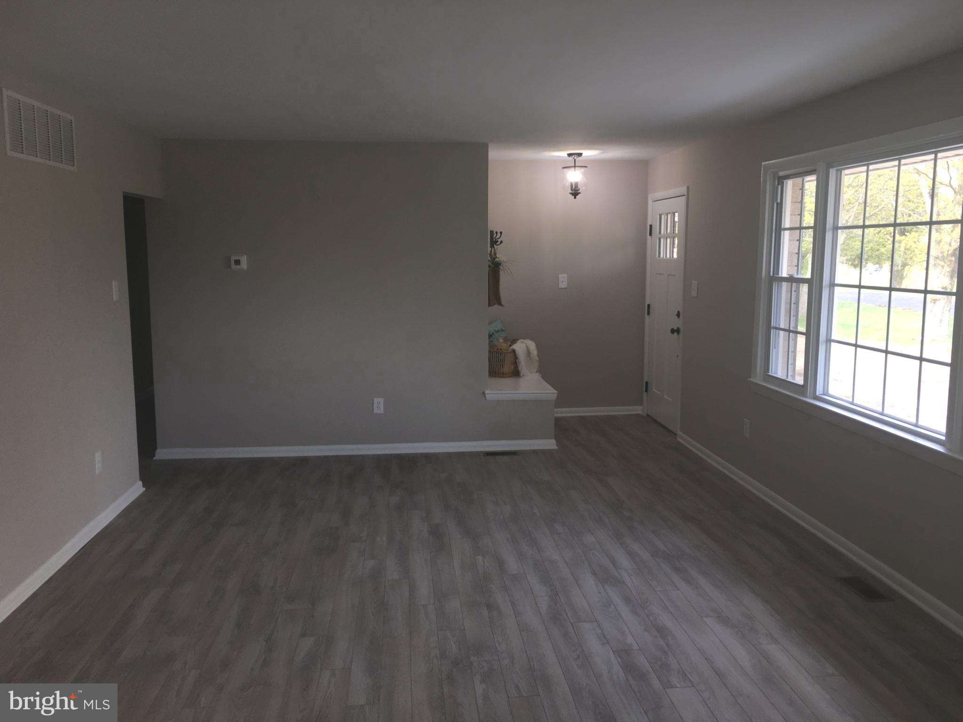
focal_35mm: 29
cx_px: 482
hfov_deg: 61.7
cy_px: 361
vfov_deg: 48.2
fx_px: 807
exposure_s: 1/34
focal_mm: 4.15
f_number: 2.2
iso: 25
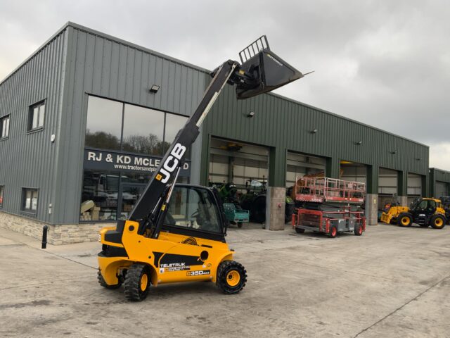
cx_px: 225
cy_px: 169
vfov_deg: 48.2
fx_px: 377
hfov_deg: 61.7
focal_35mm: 29
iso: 32
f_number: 1.8
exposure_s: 1/122
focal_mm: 3
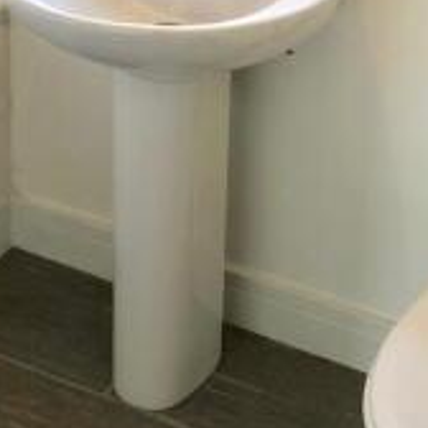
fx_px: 1203
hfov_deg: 20.2
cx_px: 223
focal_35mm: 86
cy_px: -9
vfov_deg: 19.5
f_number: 1.8
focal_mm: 3.99
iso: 40
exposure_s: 1/33
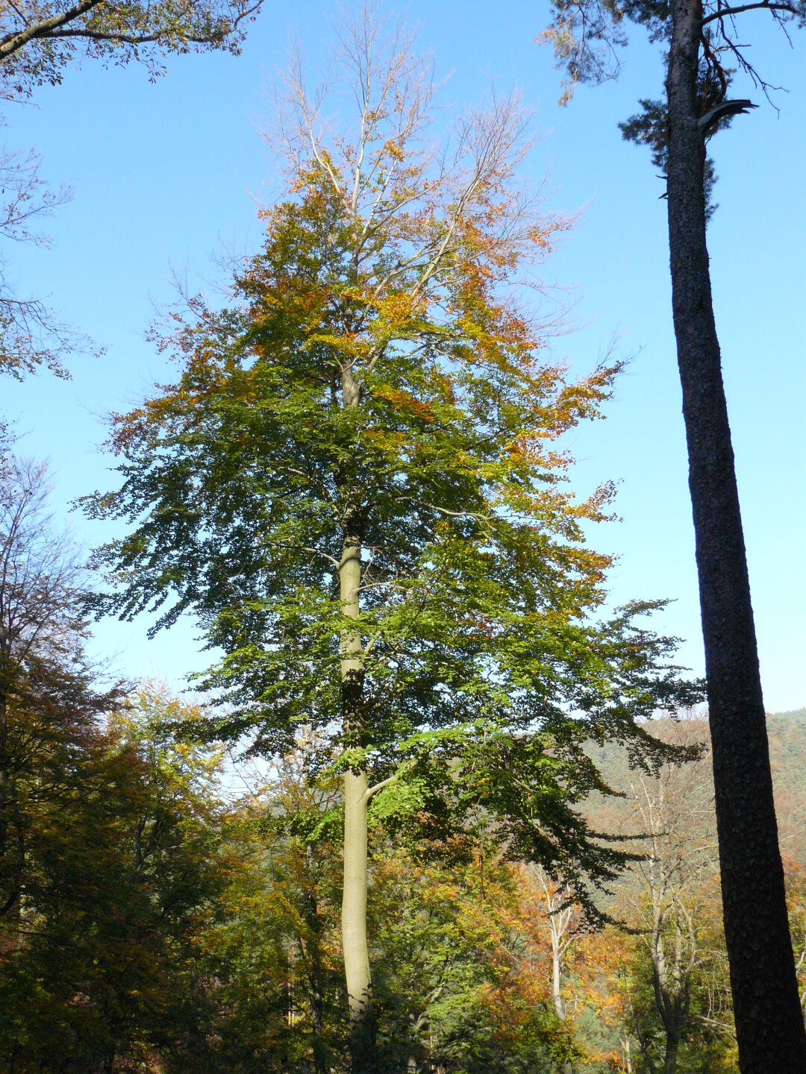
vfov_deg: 50.1
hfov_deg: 38.7
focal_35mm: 37
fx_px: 1149
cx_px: 403
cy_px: 537
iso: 200
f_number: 5.6
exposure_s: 1/250
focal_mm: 6.1
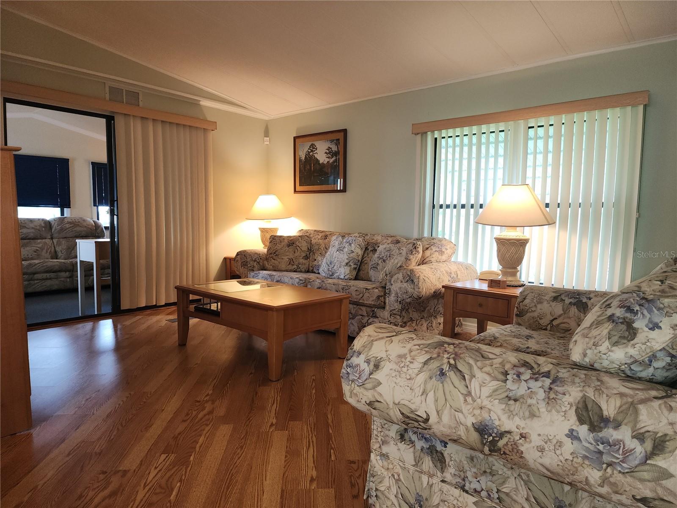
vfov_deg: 58.9
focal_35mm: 23
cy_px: 254
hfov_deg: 73.9
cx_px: 338
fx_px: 450
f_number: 1.8
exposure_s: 1/60
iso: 80
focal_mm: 6.4
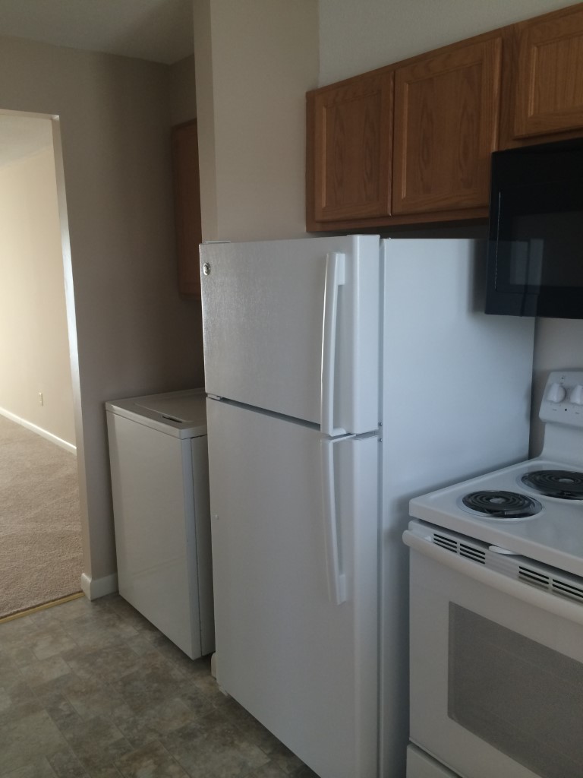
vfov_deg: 60.0
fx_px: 674
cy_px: 389
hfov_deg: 46.8
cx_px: 292
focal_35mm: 30
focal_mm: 4.12
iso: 80
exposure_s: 1/30
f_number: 2.2
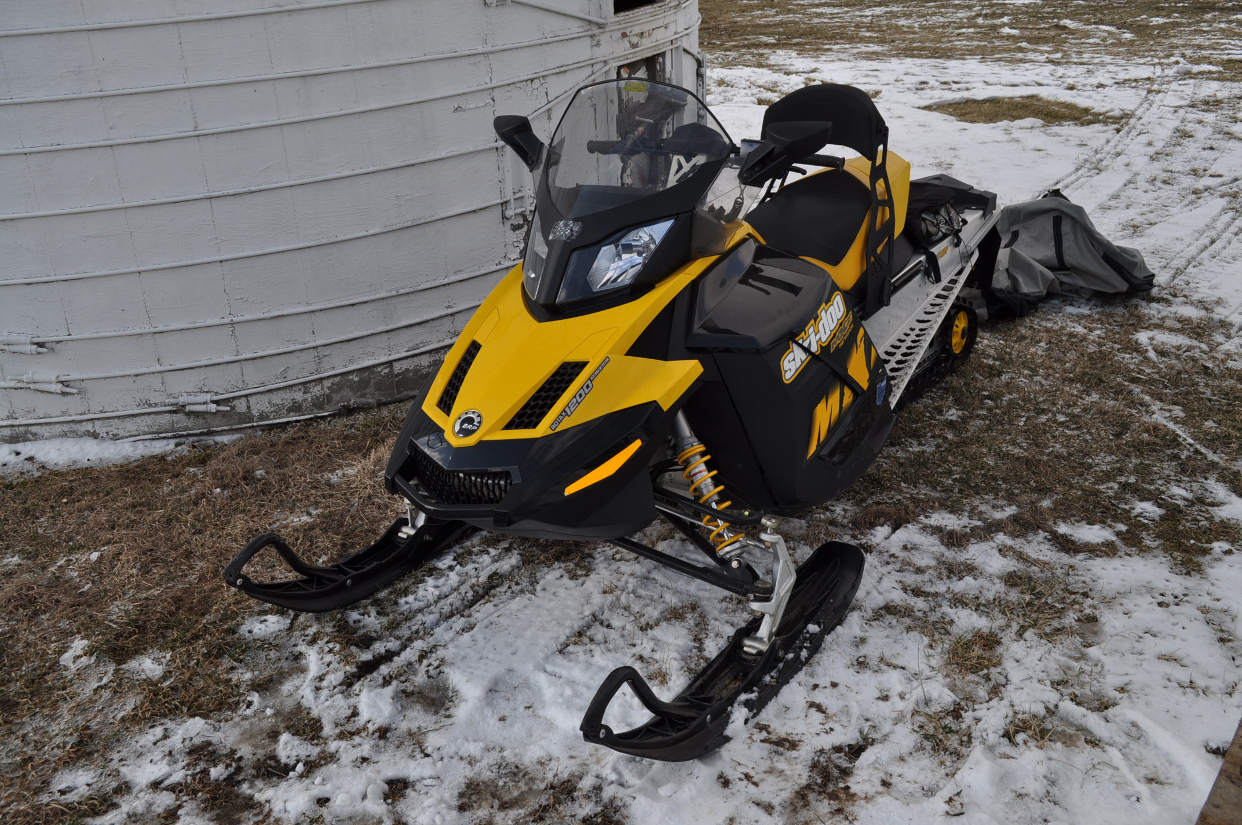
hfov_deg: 57.3
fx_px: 1137
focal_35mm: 33
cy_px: 412
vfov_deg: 39.9
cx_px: 621
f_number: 9
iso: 200
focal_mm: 22
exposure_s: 1/320
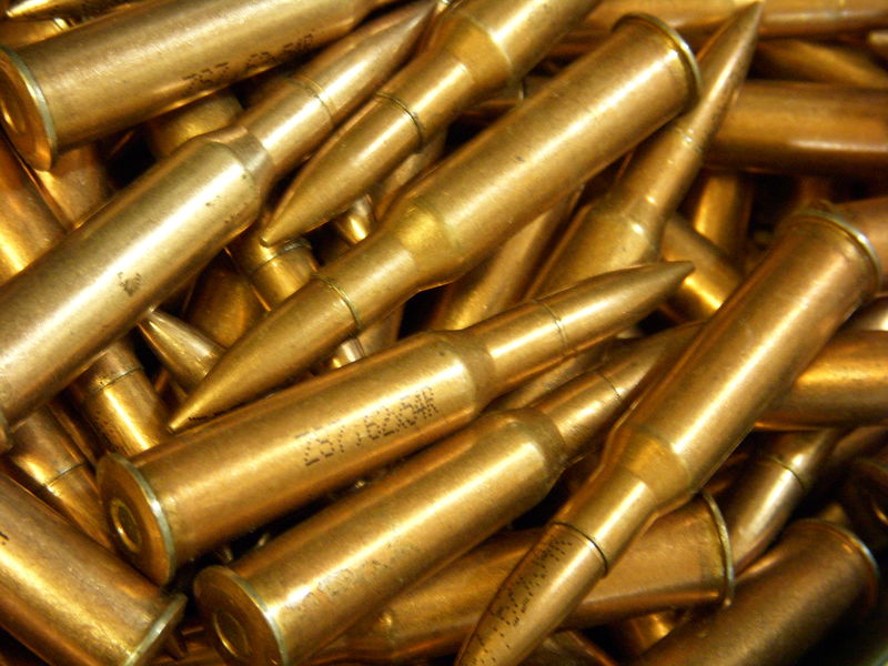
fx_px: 2437
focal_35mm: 95
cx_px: 444
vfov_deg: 15.6
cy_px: 333
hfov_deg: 20.7
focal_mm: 15.7
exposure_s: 1/5
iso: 400
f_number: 4.1
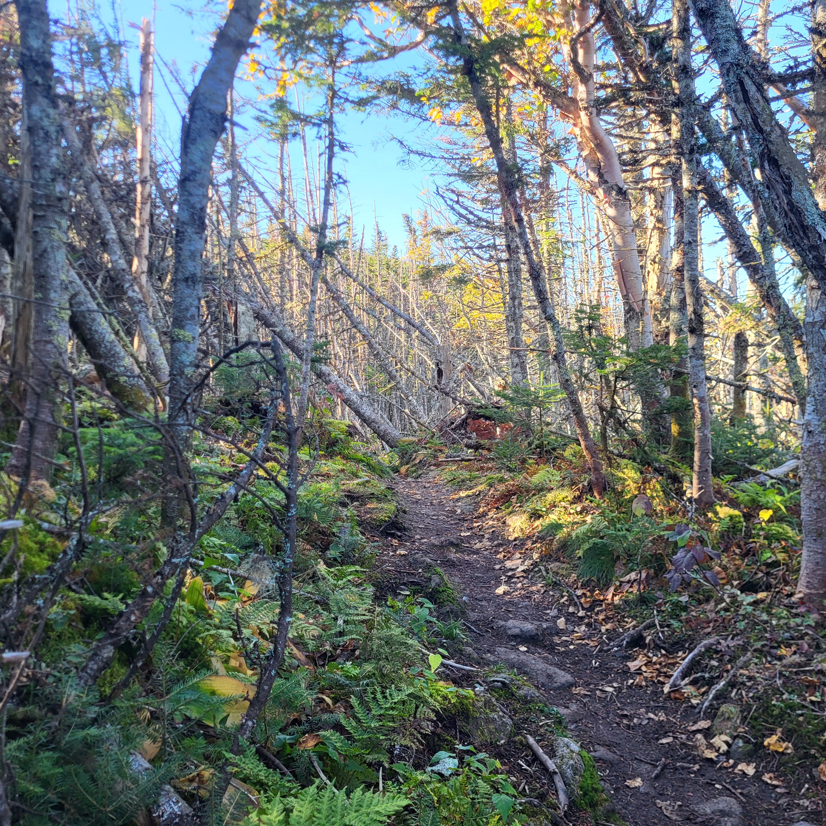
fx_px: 837
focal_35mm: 31
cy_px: 417
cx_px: 477
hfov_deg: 52.3
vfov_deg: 52.5
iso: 40
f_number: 1.8
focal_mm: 5.4
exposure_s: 1/167
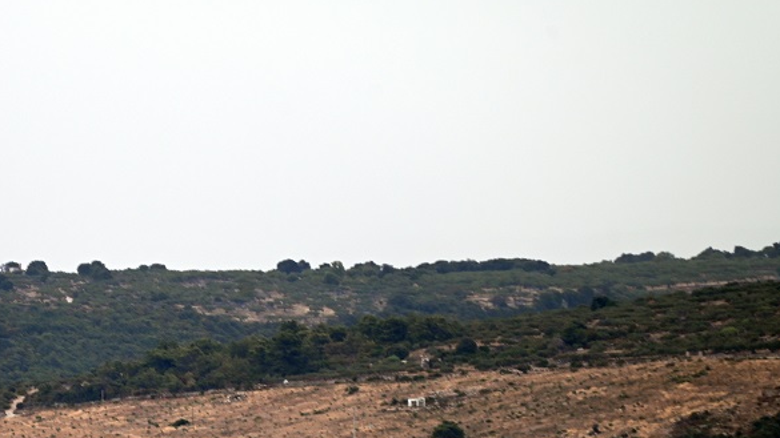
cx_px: 121
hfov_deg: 4.0
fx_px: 11106
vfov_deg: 2.3
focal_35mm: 537
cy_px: 428
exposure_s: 1/320
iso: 180
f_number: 5.6
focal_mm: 300
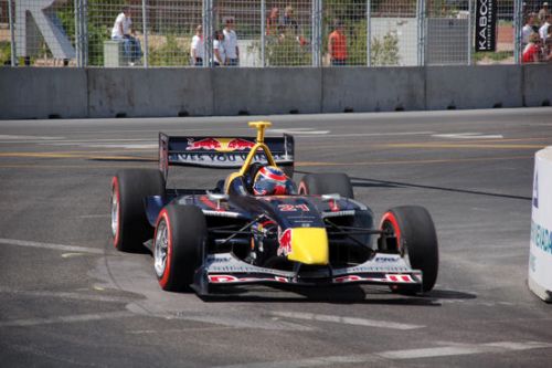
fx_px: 3104
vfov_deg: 6.8
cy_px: 184
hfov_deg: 10.2
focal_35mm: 202
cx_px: 276
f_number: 6
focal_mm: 135
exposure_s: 1/800
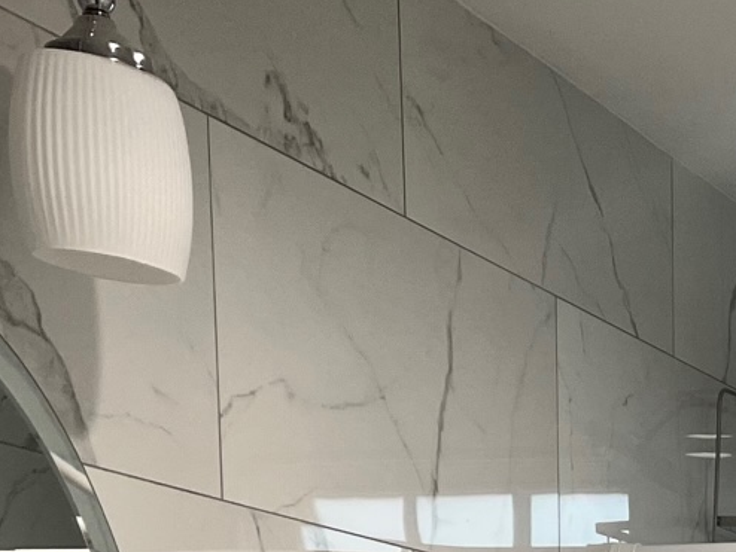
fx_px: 2255
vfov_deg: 12.4
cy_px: 1095
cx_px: 1012
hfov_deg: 17.2
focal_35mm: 106
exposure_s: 1/120
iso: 100
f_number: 1.6
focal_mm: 5.1
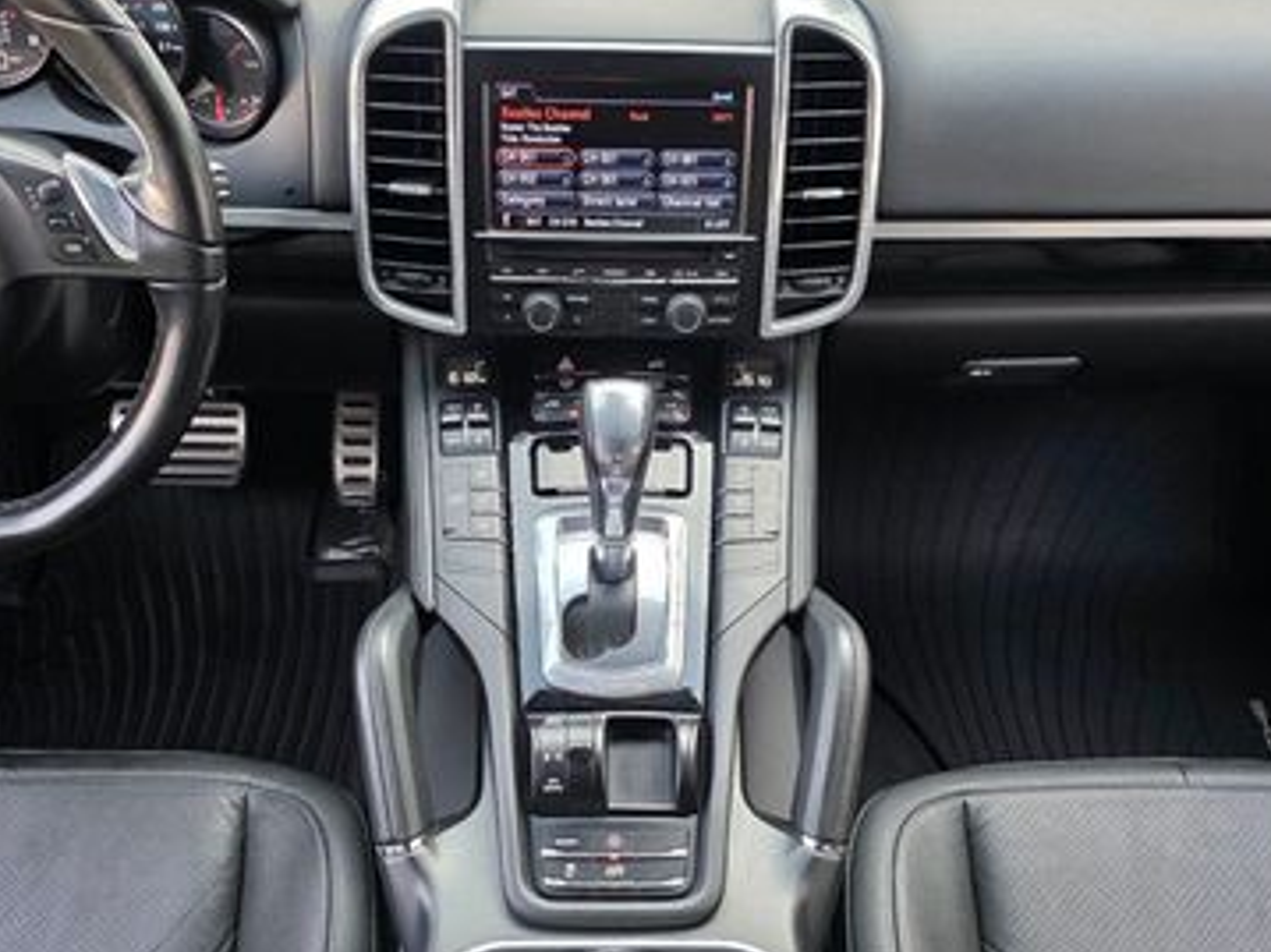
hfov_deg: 45.7
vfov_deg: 35.0
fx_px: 1505
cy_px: 573
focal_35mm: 41
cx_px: 584
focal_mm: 6.3
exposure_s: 1/180
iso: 160
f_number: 1.7
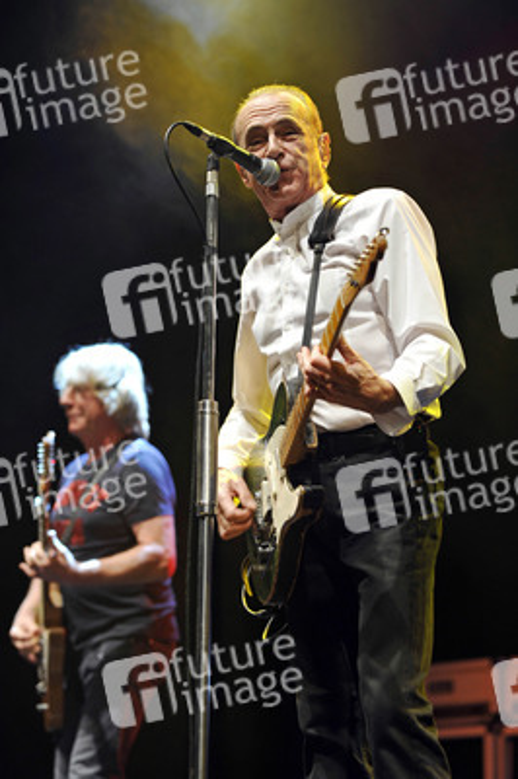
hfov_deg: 14.4
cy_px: 390
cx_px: 259
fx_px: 2054
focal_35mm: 95
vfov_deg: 21.5
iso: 500
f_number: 2.8
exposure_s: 1/250
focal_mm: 95
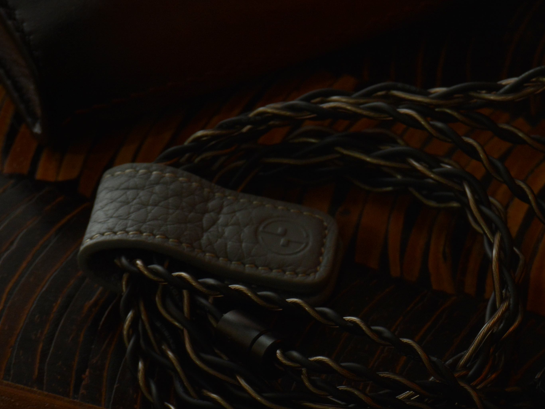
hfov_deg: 11.3
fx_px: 2741
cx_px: 521
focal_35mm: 174
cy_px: 287
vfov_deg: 8.5
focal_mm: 55
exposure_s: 1/250
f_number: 9
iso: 400
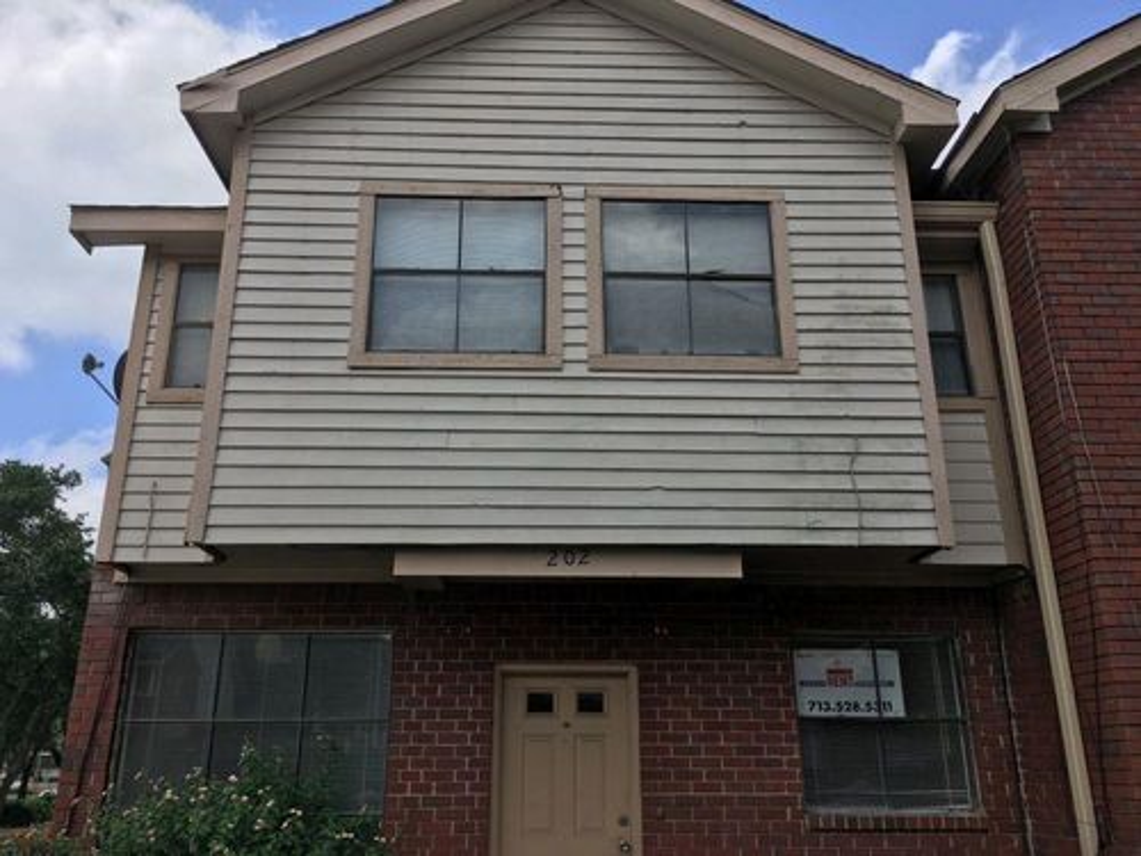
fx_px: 956
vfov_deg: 48.2
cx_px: 570
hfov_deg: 61.7
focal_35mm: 29
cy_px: 428
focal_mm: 4.15
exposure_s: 1/1399
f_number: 2.2
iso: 25
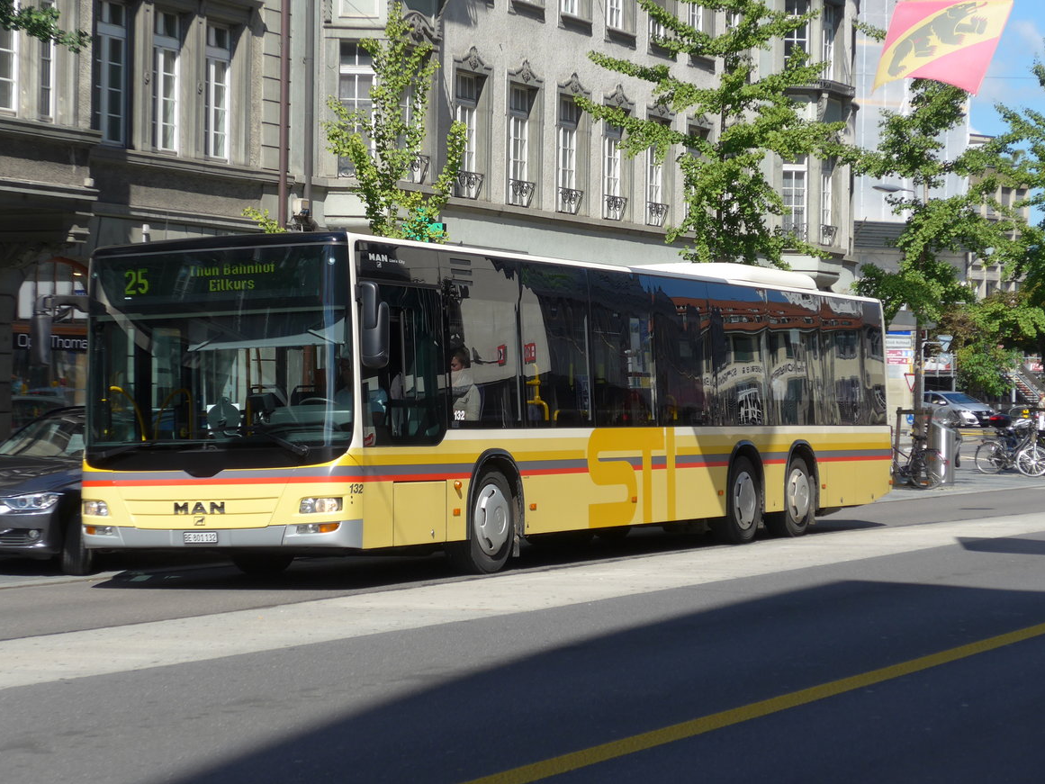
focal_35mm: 93
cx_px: 508
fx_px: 2808
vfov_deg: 15.9
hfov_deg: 21.1
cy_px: 383
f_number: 4.6
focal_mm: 18
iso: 80
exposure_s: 1/500
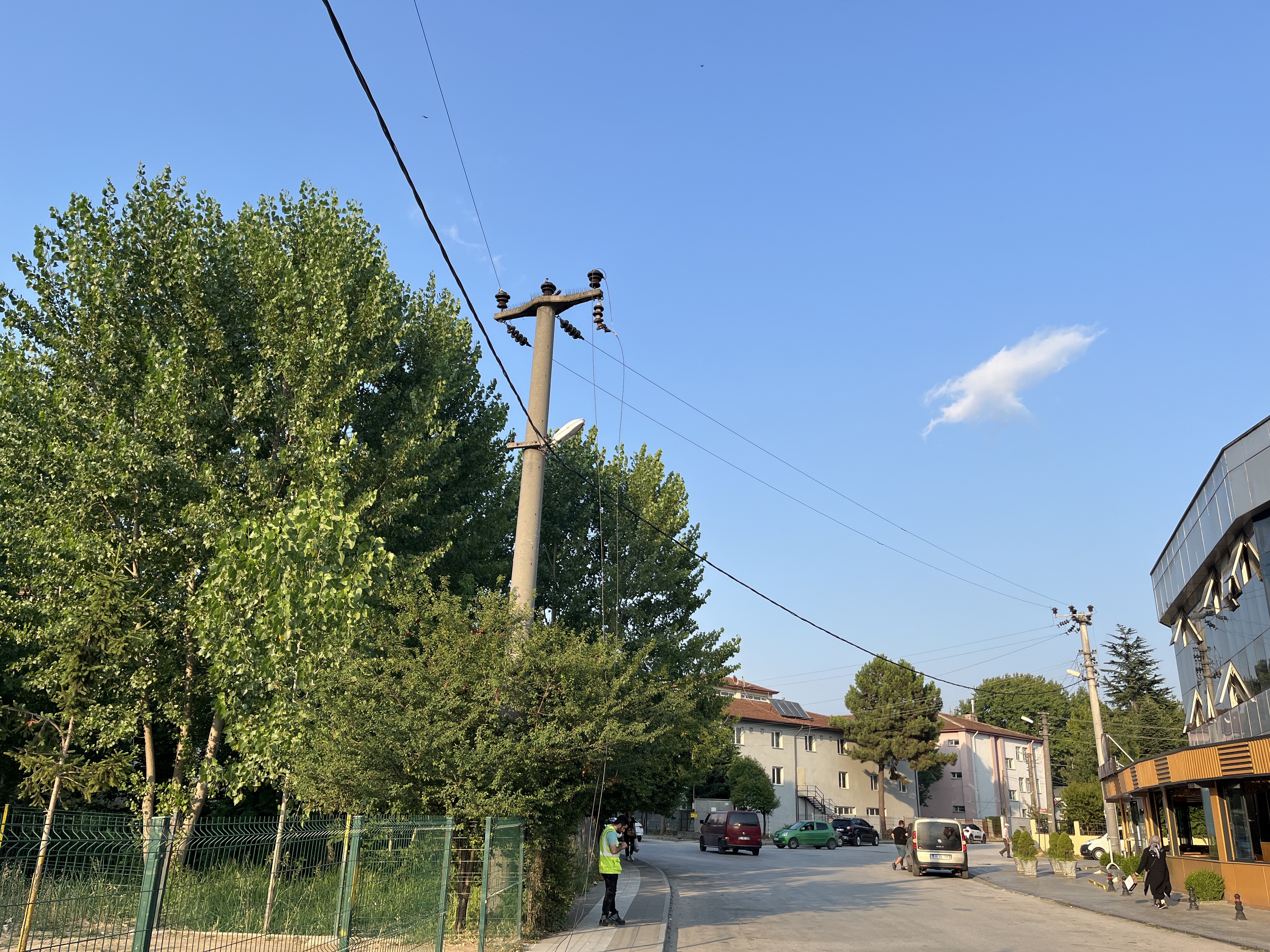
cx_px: 635
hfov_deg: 67.3
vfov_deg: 53.1
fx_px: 954
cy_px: 476
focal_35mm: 26
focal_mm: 5.1
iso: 50
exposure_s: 1/1776
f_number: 1.6
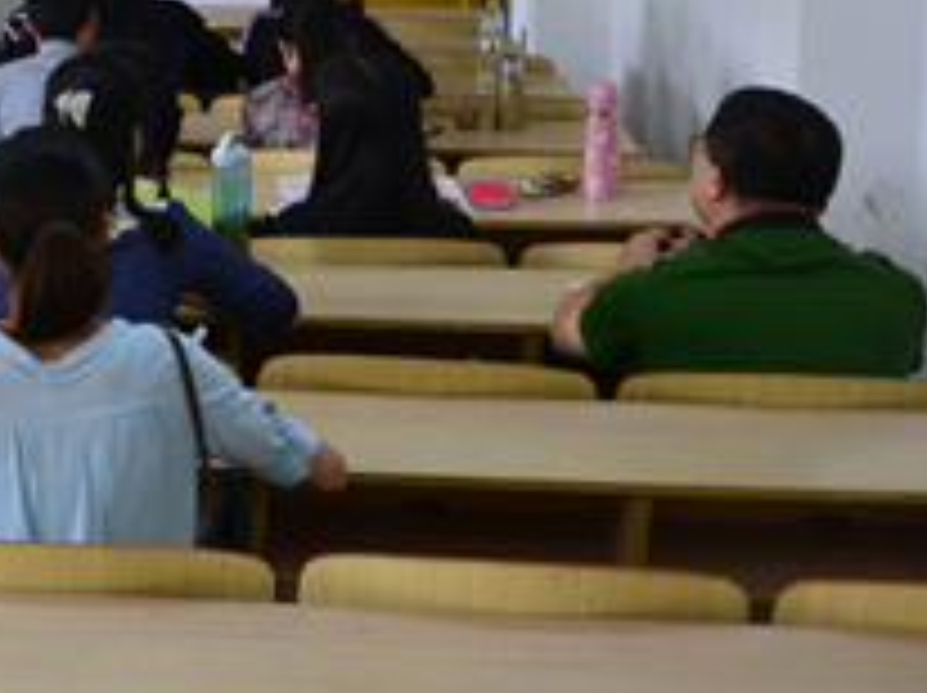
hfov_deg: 20.4
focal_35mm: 88
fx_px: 2365
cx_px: -266
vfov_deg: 16.2
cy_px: -86
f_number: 5.6
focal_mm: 21
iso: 500
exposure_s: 1/25
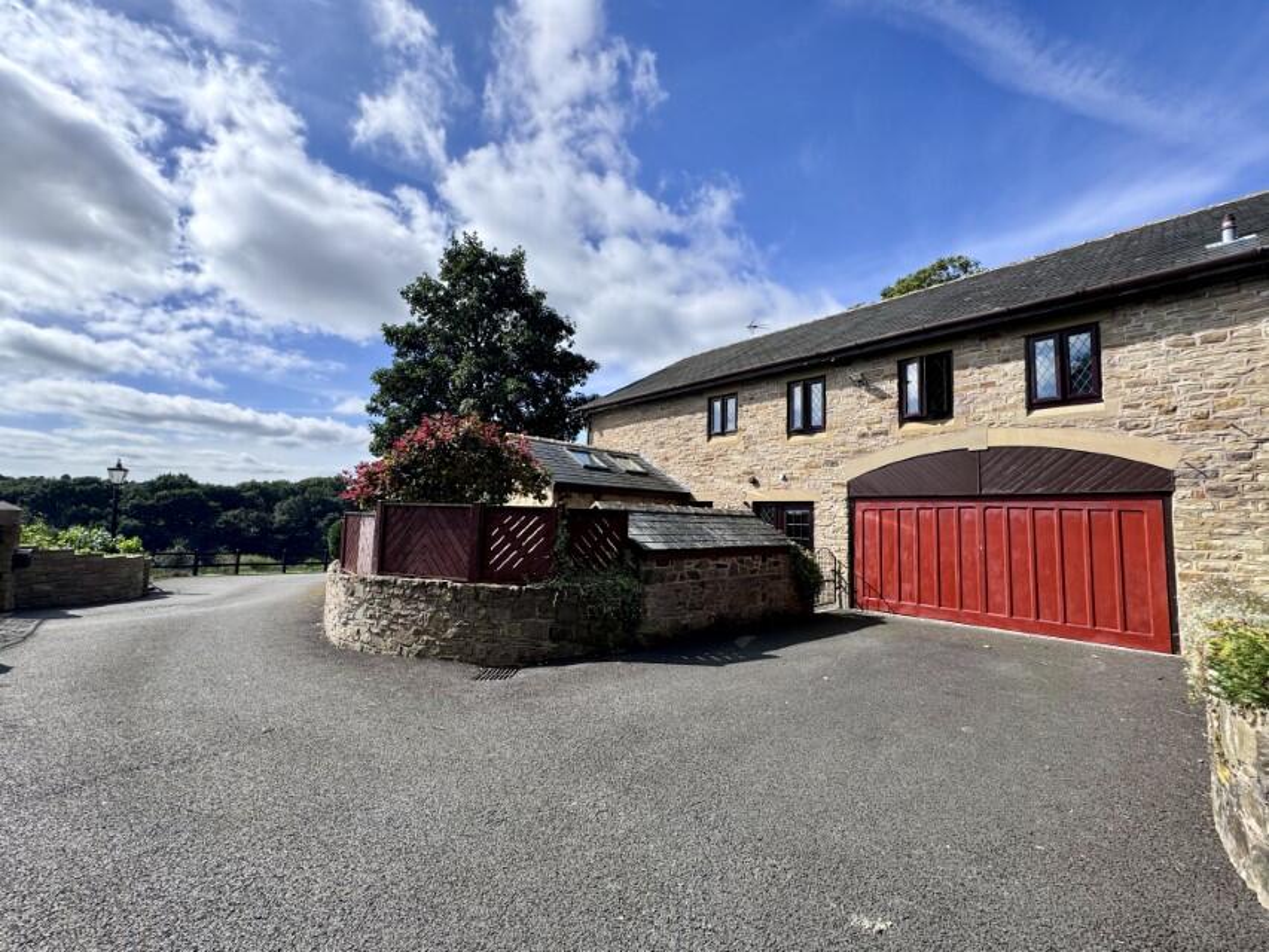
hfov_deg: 102.1
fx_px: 513
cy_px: 476
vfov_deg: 85.7
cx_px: 634
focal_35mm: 14
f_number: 2.2
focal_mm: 2.22
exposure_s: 1/1420
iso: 40
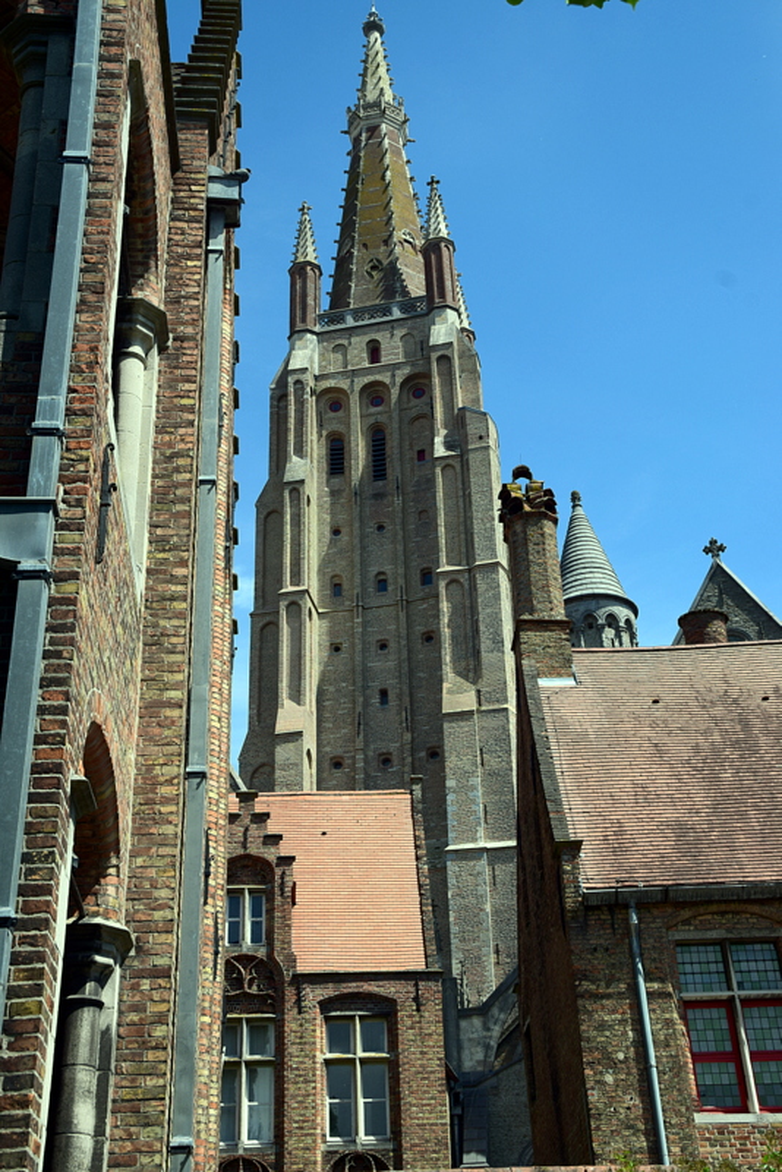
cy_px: 586
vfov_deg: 46.4
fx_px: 1367
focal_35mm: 42
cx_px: 391
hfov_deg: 31.9
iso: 125
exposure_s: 1/125
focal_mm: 28
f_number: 9
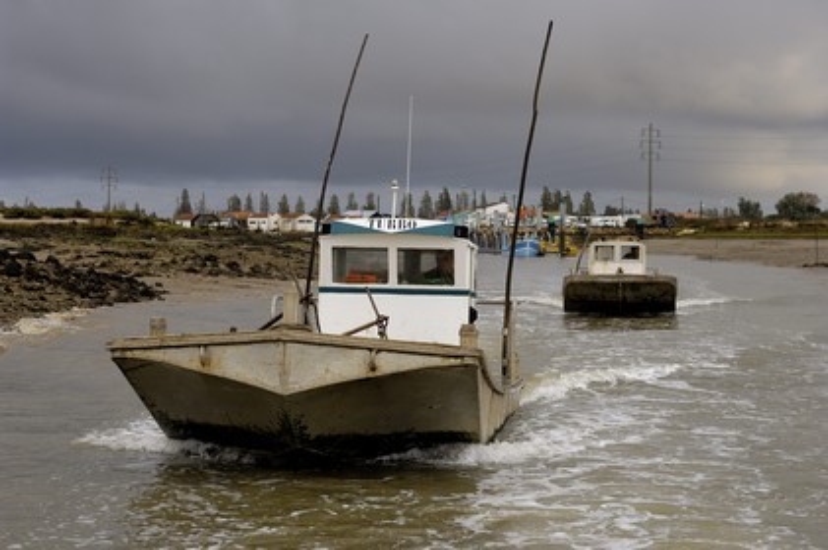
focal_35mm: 84
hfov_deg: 24.2
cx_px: 414
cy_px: 275
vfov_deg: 16.2
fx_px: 1930
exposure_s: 1/160
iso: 100
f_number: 4.5
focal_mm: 56
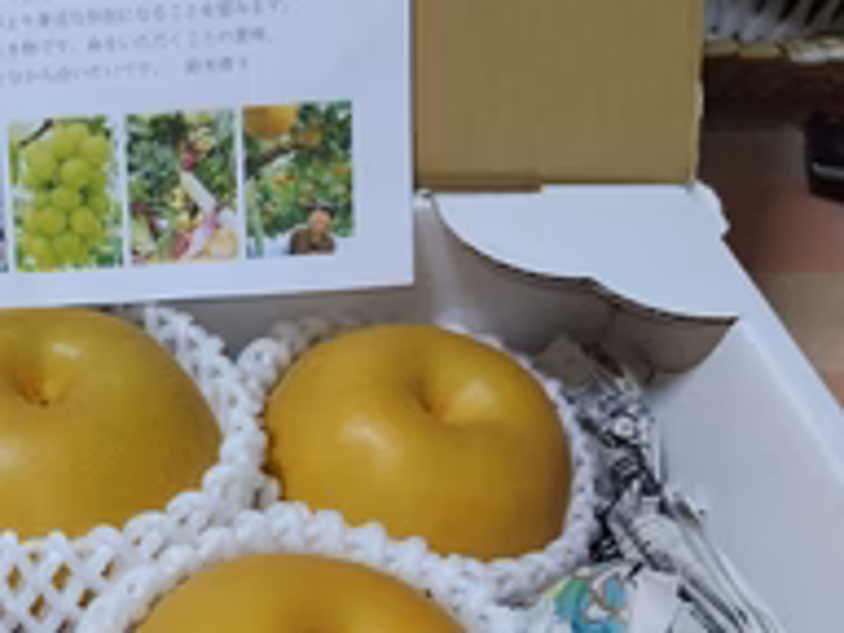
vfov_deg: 29.0
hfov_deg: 36.1
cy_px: 580
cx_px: 18
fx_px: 1170
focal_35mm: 48
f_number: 1.9
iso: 151
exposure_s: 1/50
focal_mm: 5.5
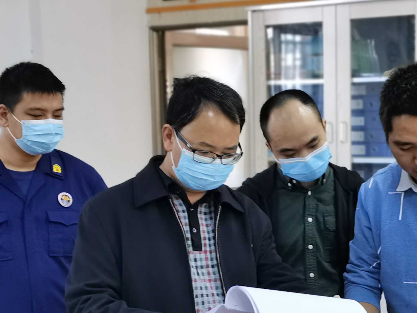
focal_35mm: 84
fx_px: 1012
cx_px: 264
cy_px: 242
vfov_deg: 17.5
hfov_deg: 23.2
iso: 200
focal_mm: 5.56
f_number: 1.6
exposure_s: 1/50
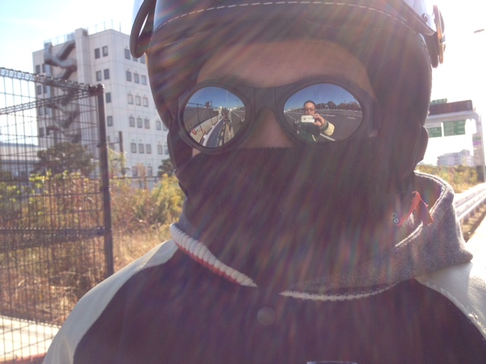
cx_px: 243
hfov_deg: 52.6
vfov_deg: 40.7
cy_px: 182
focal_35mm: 35
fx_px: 491
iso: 64
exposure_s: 1/767
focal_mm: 4.28
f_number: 2.4
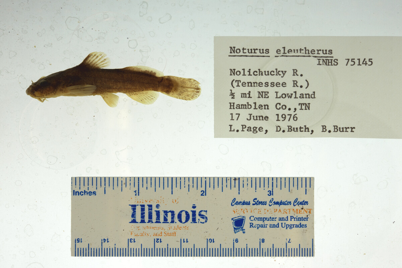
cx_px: 201
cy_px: 134
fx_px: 670
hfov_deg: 33.4
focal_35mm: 60
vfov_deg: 22.6
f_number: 20
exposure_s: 1/50
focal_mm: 60
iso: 100
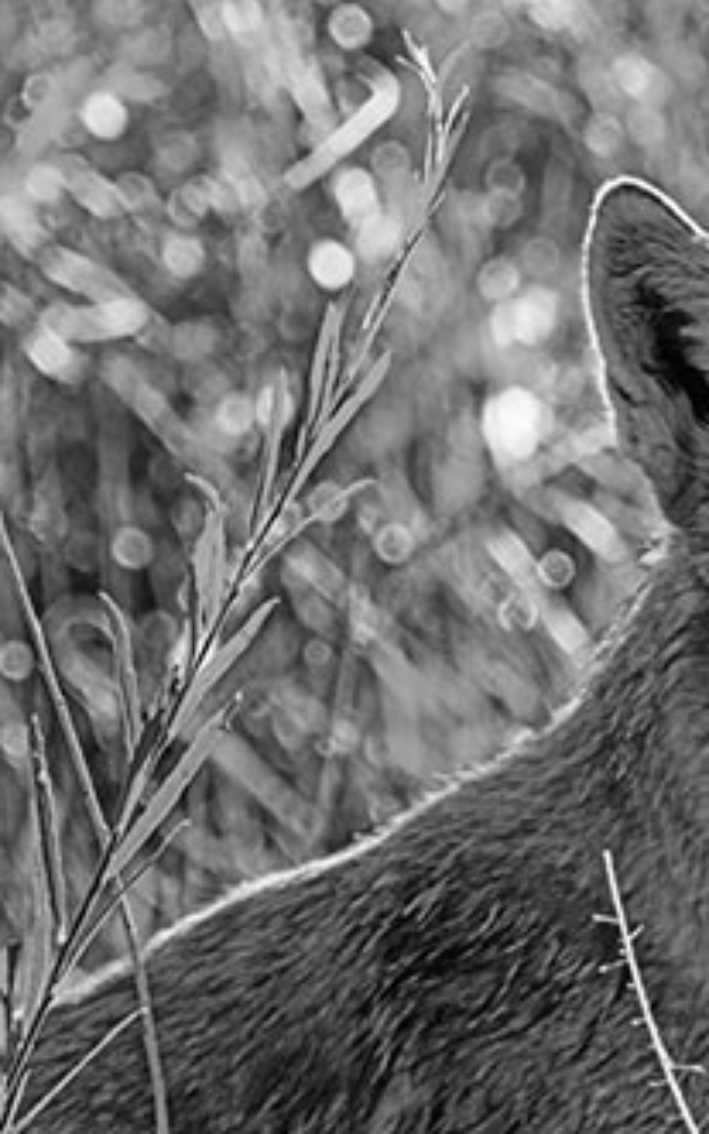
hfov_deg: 1.3
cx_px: 671
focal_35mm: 1001
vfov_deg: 2.1
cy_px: 567
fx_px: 30934
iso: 2500
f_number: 11
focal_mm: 650
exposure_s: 1/800
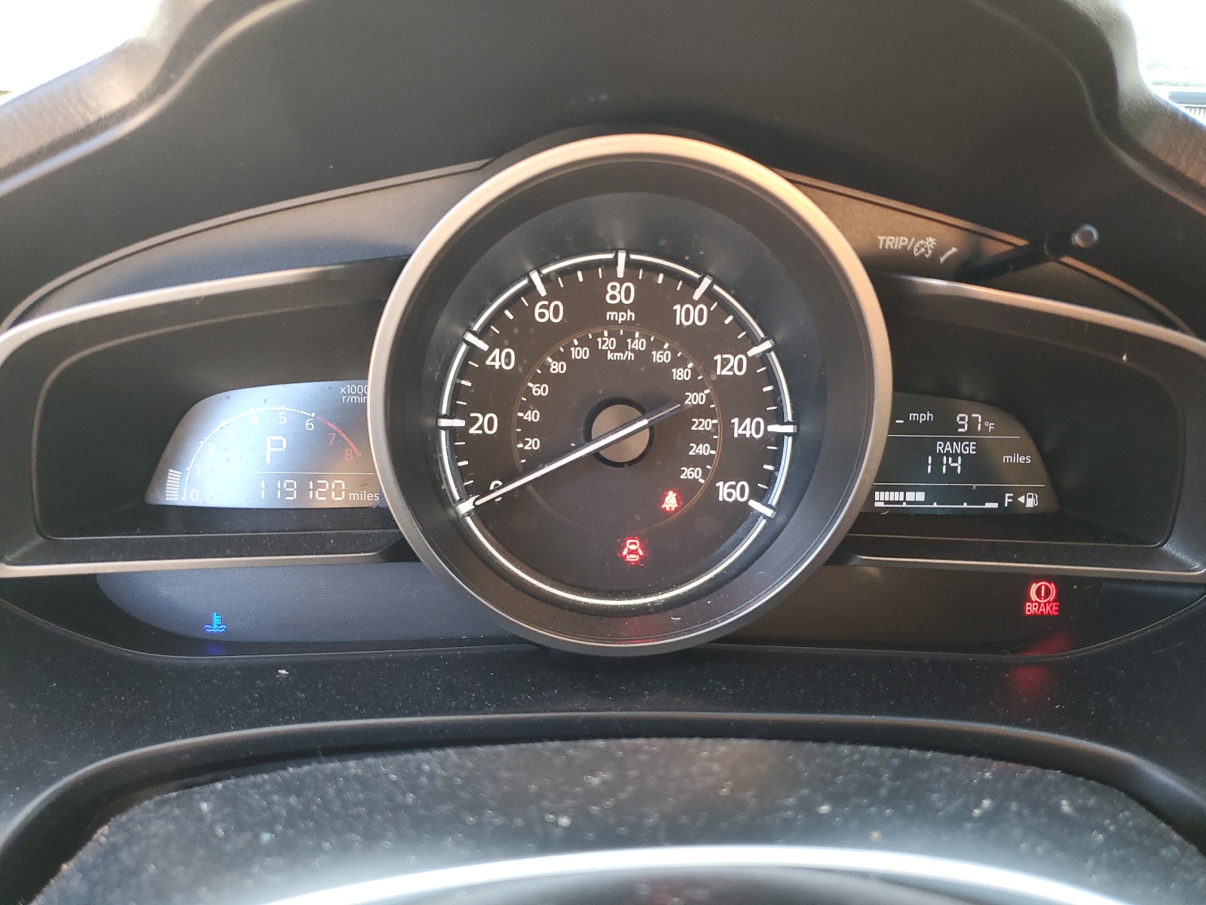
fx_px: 906
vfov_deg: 53.1
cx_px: 603
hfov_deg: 67.3
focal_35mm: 26
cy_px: 452
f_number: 1.5
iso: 126
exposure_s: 1/60.2
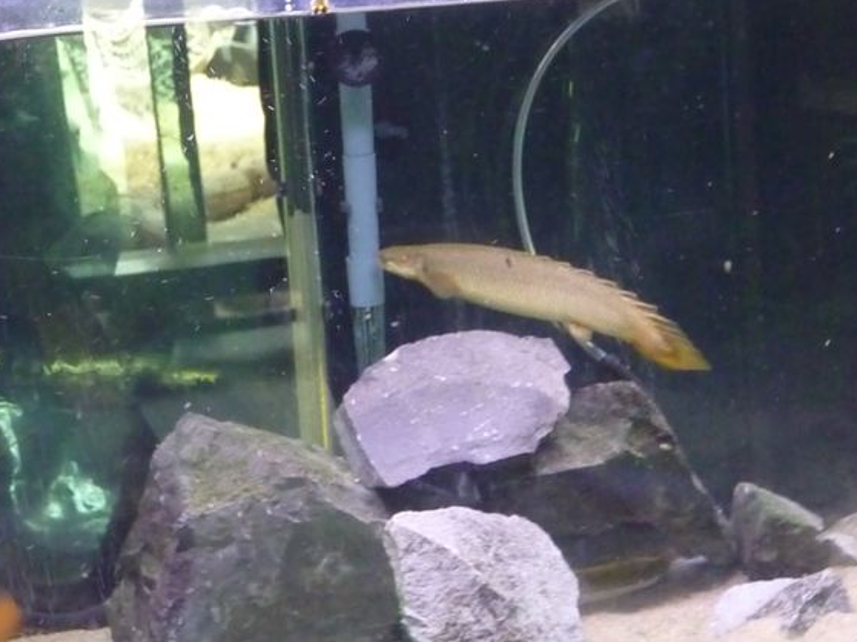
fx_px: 1732
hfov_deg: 27.8
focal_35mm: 70
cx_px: 484
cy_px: 289
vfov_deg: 21.0
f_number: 4.7
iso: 3200
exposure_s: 1/25
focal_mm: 11
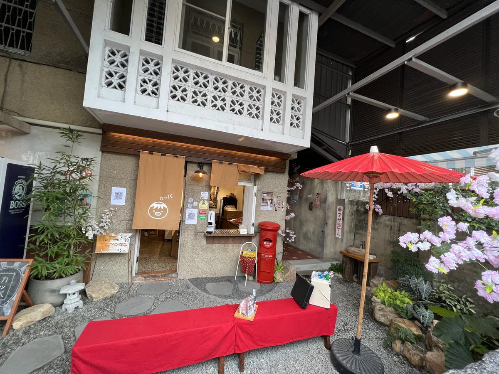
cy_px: 187
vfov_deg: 89.9
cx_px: 250
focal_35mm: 13
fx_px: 187
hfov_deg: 106.2
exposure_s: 1/120
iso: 80
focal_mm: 1.57
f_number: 1.8
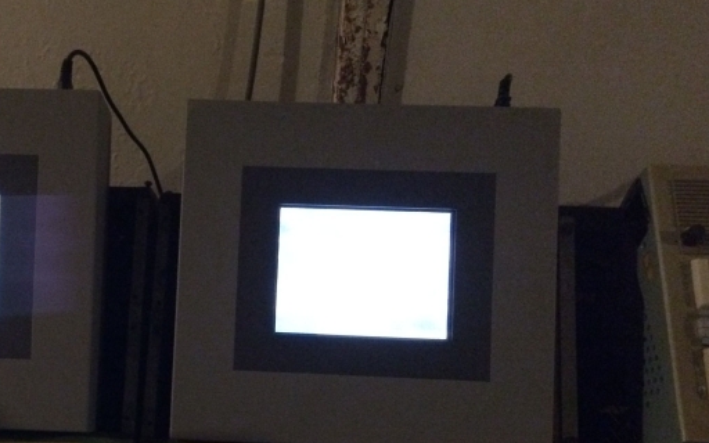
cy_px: 368
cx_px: 184
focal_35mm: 48
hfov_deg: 40.7
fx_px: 927
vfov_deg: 26.3
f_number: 2.2
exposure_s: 1/17
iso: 500
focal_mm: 4.15
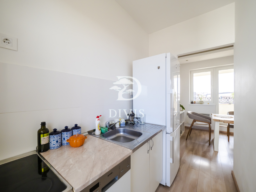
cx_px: 128
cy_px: 96
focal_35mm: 14
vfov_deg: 85.7
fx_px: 104
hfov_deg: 102.1
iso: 400
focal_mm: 7
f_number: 4
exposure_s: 1/160
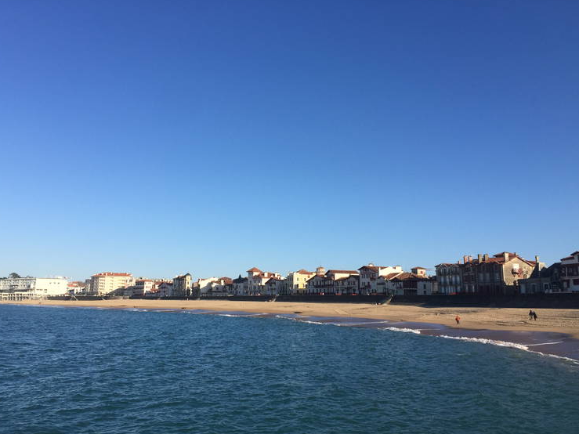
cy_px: 208
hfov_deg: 58.4
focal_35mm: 31
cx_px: 286
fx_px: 518
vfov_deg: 45.4
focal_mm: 4.15
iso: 32
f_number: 2.2
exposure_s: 1/2198
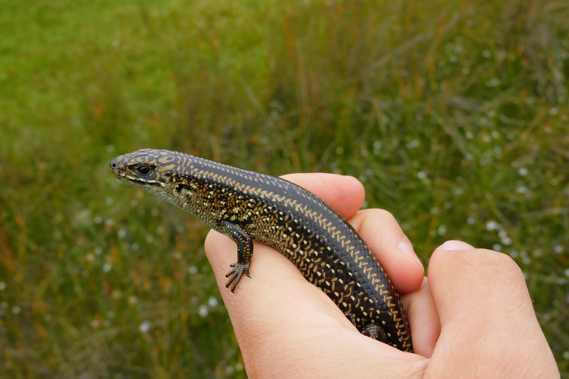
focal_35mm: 47
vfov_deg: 28.6
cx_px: 284
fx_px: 743
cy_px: 182
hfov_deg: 41.9
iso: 125
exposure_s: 1/400
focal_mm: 8.1
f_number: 4
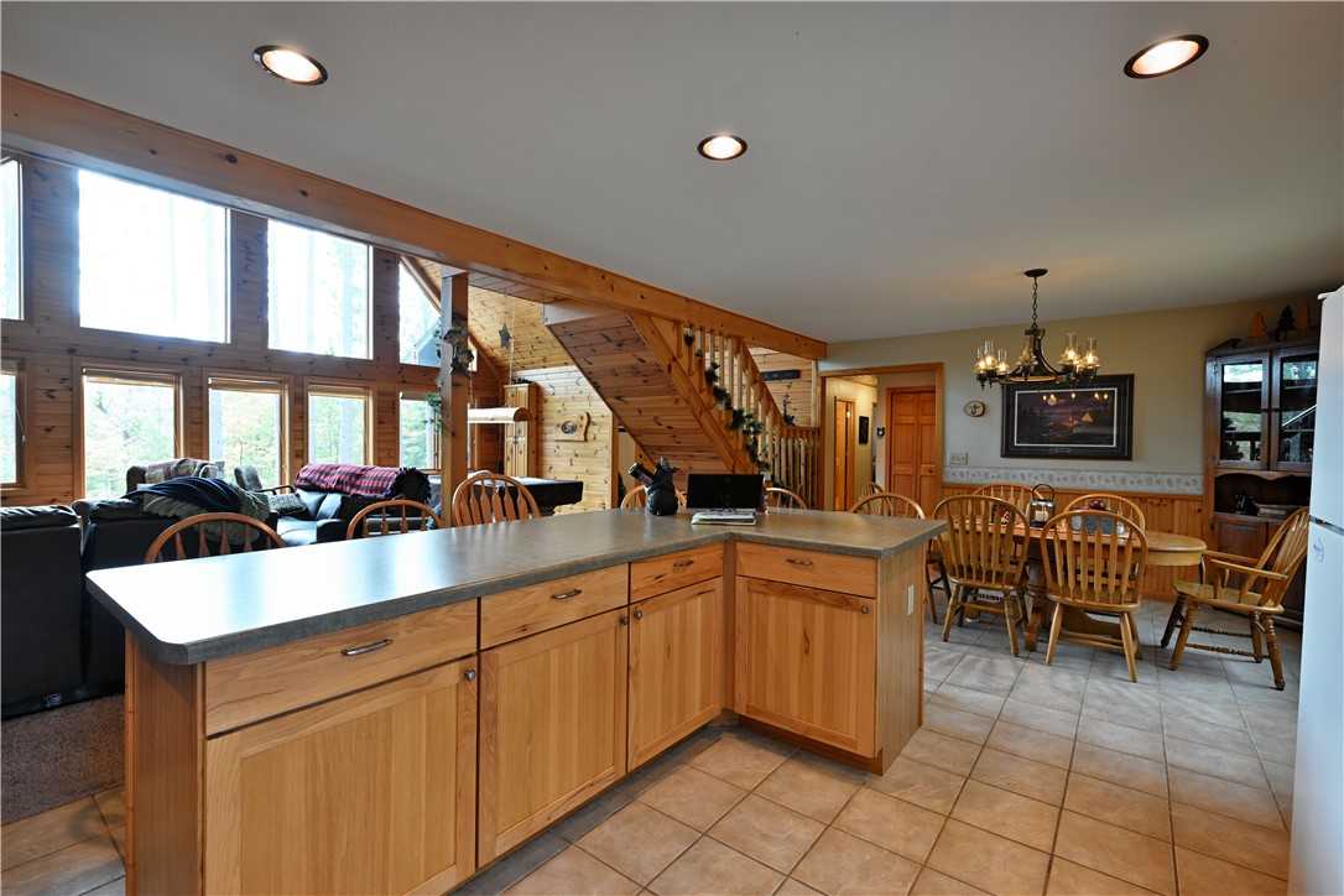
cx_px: 672
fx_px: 597
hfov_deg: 96.7
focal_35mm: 16
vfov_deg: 73.7
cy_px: 448
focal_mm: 16
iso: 200
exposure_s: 1/15
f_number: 5.6
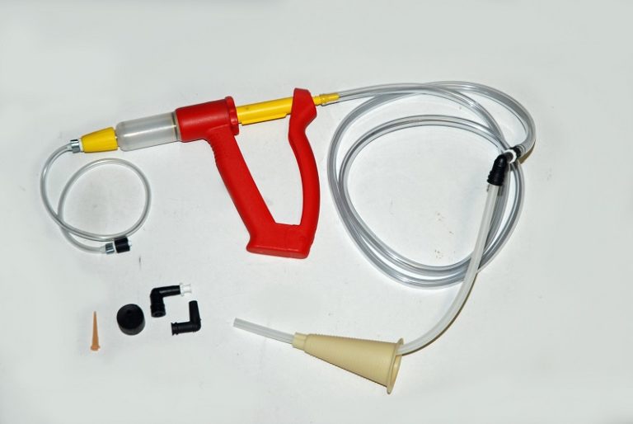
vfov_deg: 14.7
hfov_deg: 21.9
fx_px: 1637
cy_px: 212
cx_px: 316
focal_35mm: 93
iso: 200
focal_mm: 62
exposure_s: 1/60
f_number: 4.5
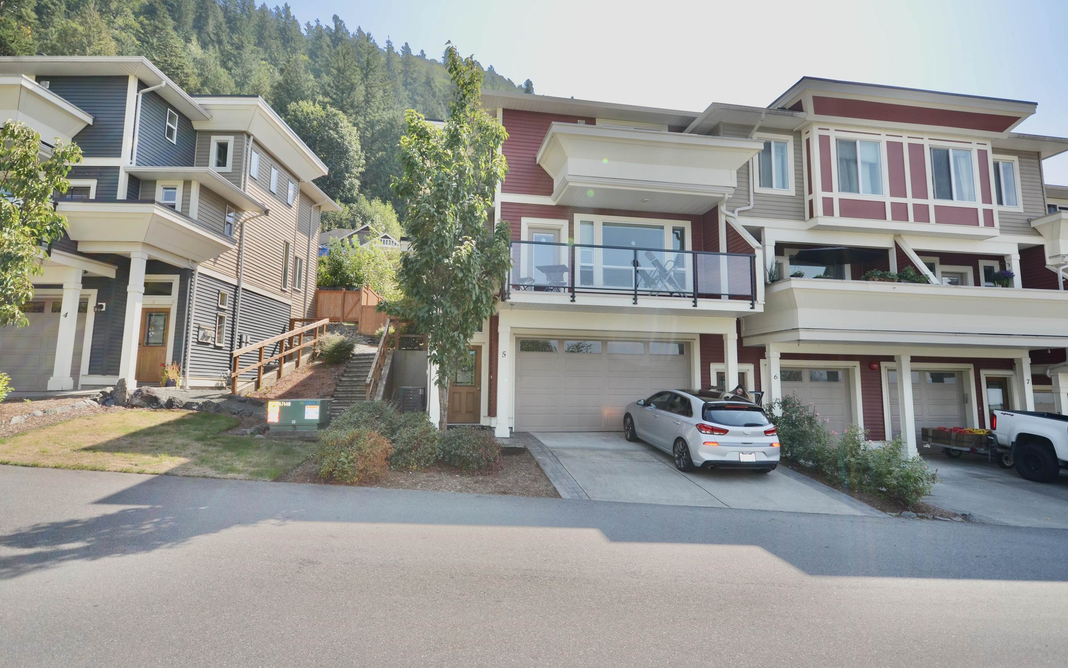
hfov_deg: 88.0
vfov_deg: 62.2
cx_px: 525
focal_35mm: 19
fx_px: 553
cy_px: 313
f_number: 7.1
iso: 100
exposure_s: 1/200
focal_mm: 12
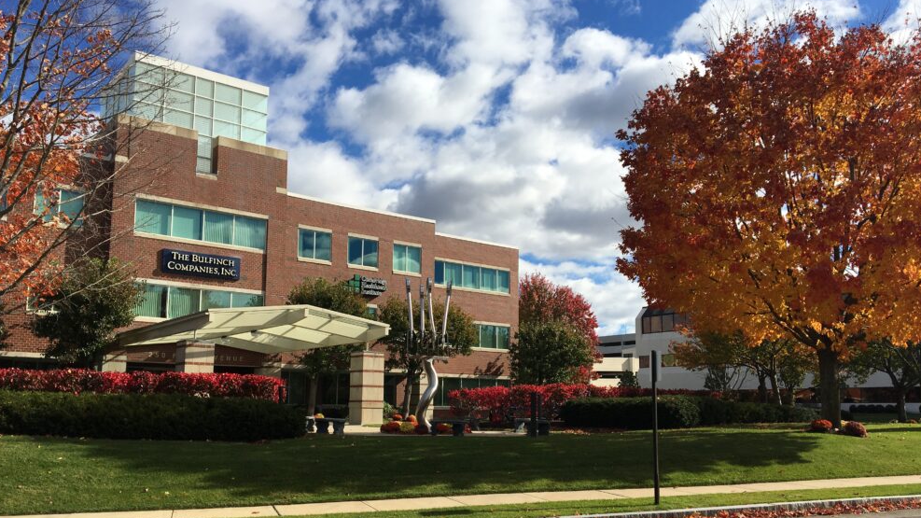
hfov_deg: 61.0
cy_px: 320
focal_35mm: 32
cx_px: 460
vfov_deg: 36.5
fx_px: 781
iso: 25
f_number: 2.2
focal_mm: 4.15
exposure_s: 1/2653
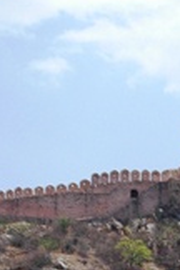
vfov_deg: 5.8
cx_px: 440
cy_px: 280
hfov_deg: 3.8
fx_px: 2662
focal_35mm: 355
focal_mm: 60
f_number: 11
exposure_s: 1/320
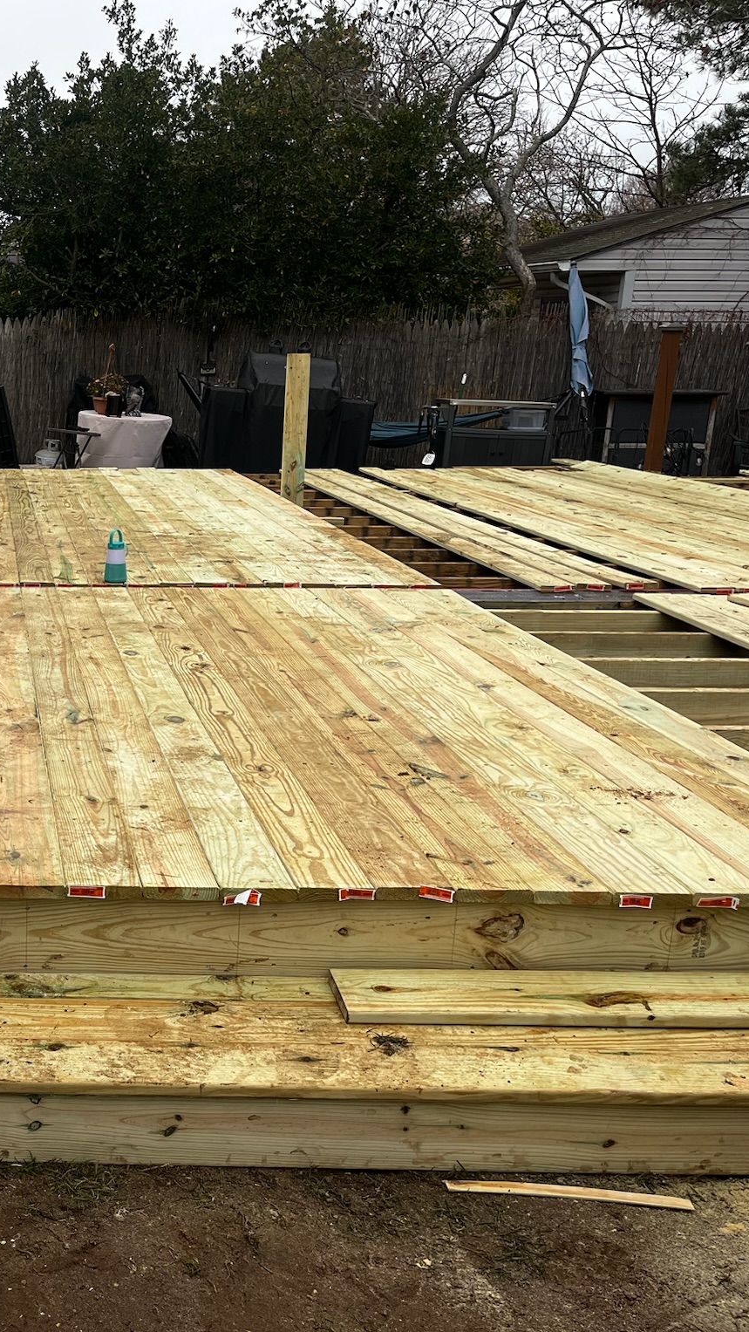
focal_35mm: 38
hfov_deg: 28.8
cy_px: 663
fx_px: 1342
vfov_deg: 52.8
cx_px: -37
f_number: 1.6
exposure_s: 1/121
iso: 40
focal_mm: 5.1
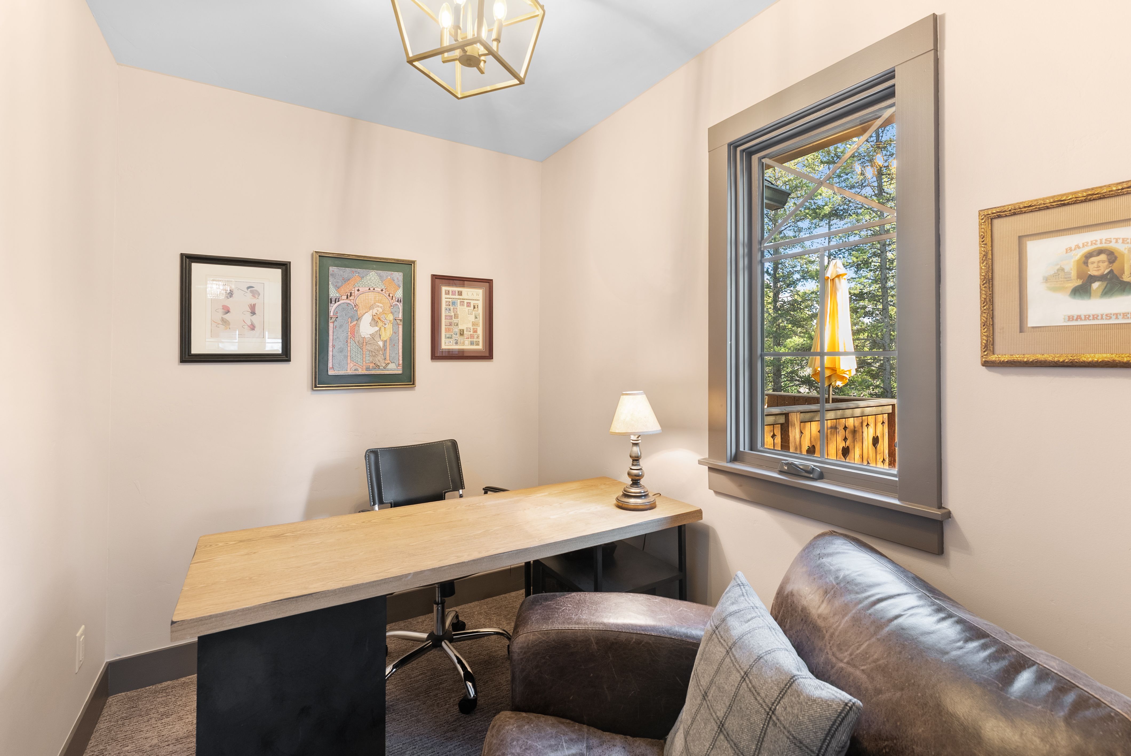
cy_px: 378
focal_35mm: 16
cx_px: 566
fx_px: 497
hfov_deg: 97.4
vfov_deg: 74.5
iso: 250
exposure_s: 1/25
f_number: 7.1
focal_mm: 15.8
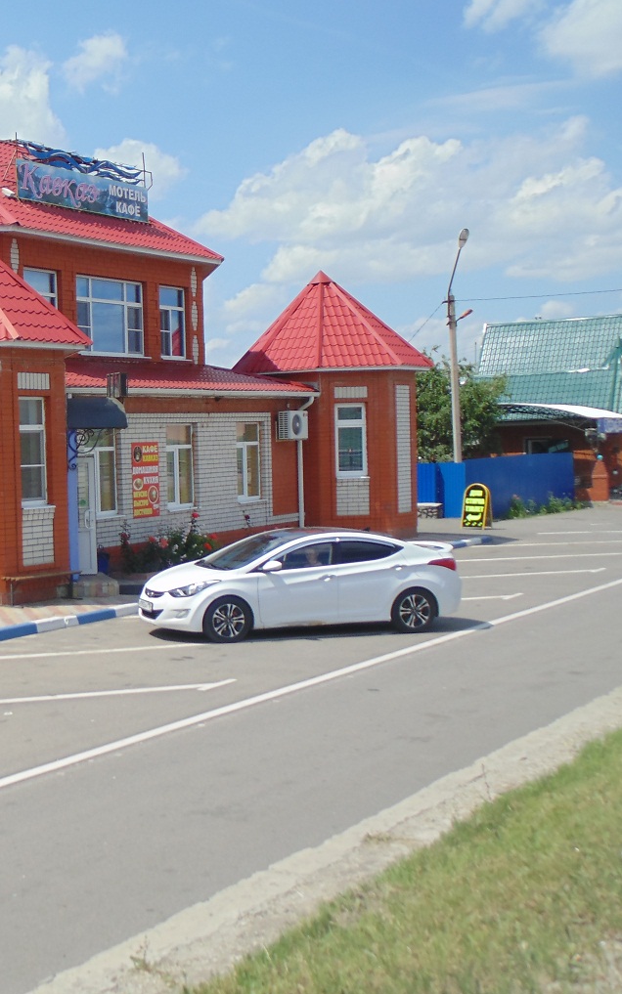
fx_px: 1328
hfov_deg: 24.9
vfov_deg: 41.0
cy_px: 506
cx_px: -28
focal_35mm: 49
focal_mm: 6.1
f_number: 3.3
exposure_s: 1/800
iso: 80
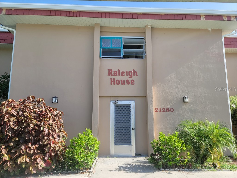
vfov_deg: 54.9
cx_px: 118
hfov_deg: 69.4
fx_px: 171
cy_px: 89
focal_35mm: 25
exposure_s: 1/372
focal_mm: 7
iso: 20
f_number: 1.8
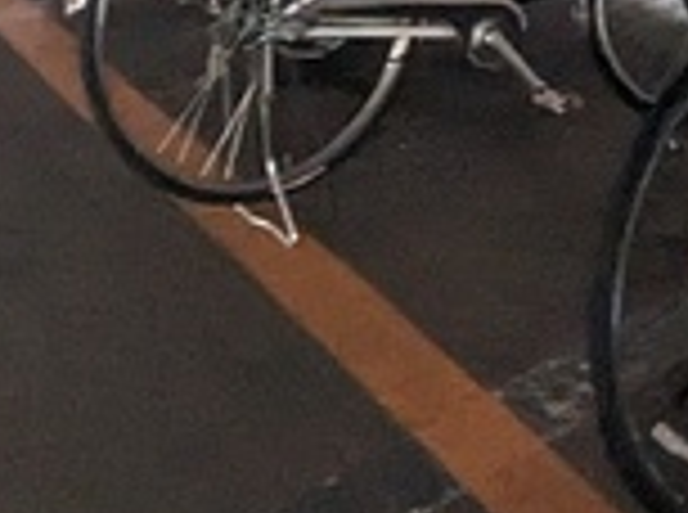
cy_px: -4
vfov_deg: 16.4
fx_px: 1745
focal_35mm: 88
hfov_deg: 22.1
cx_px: 510
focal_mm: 1.83
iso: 1647
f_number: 2.2
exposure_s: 1/24
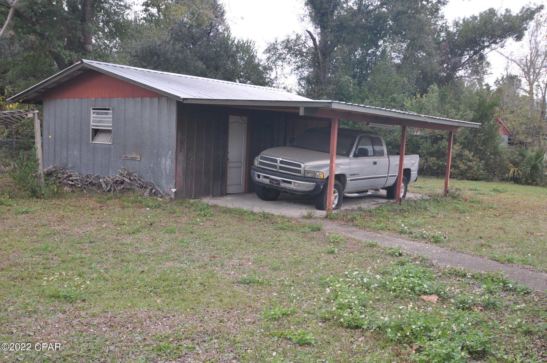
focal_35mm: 36
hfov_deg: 53.2
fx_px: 546
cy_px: 182
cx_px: 274
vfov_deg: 36.8
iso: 250
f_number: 4.5
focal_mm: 24
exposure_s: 1/80
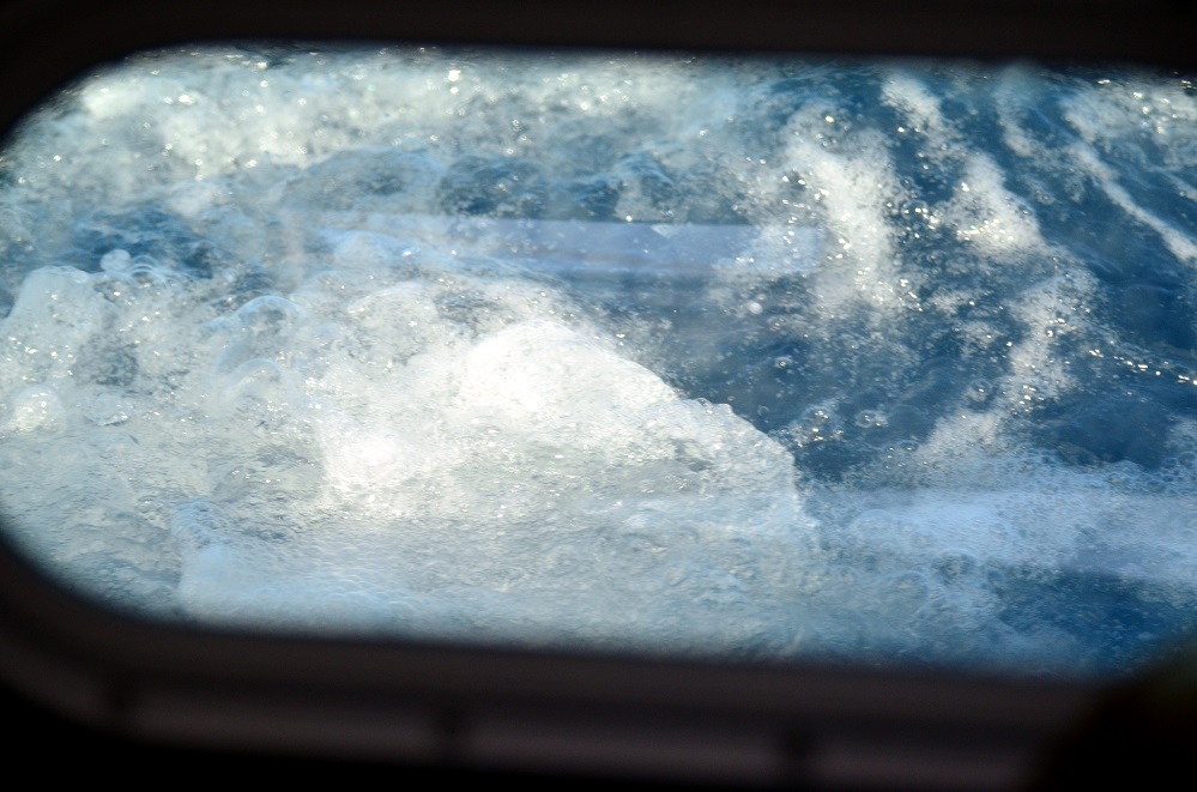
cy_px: 396
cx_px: 598
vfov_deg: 13.0
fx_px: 3483
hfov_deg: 19.5
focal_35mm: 105
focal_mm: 70
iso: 640
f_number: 4.5
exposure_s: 1/2000
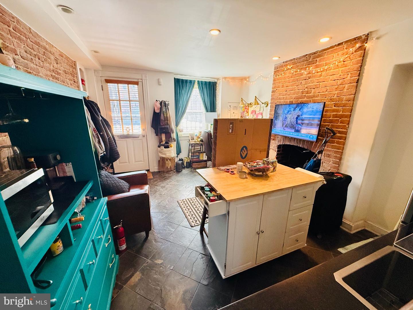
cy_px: 155
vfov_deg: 85.7
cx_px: 206
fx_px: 167
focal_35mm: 14
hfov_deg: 102.1
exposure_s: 1/120
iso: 400
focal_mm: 2.22
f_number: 2.2
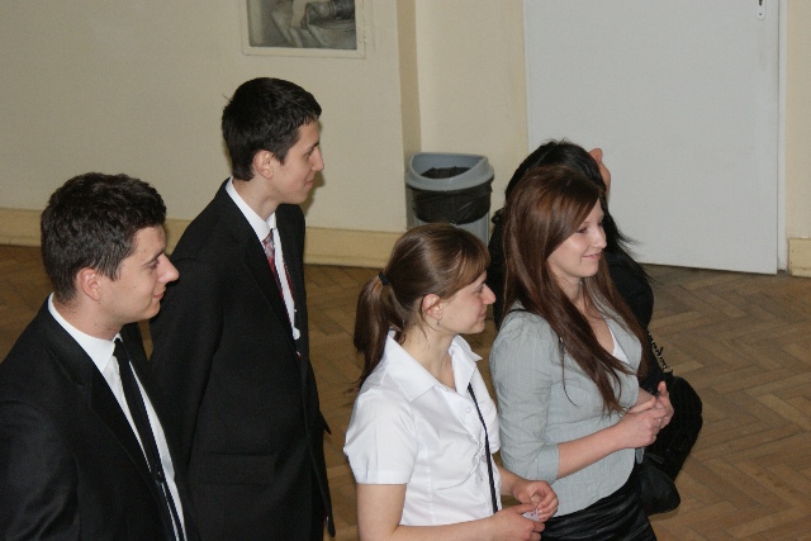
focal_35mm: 90
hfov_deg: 22.6
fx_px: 2028
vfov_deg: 15.2
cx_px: 406
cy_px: 270
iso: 400
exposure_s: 1/100
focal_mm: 60
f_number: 5.6
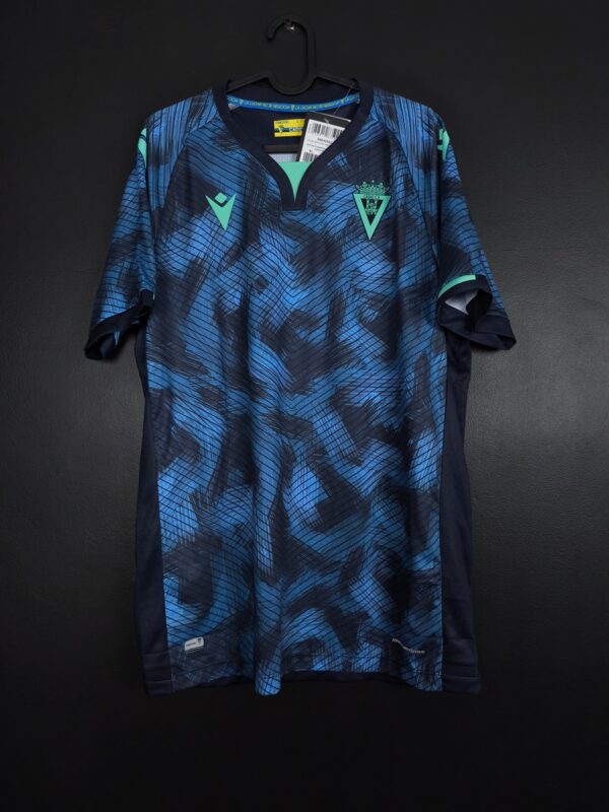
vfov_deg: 73.9
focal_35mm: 23
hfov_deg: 58.9
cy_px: 406
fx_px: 540
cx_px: 304
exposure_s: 1/125
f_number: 1.6
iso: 400
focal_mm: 6.57
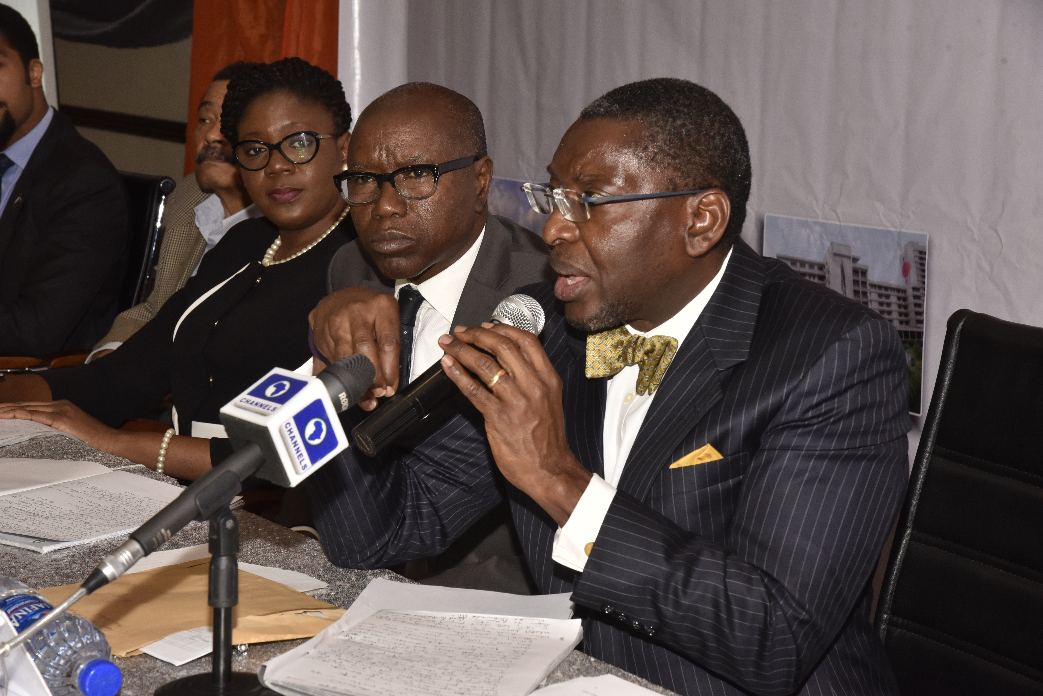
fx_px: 2261
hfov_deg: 26.0
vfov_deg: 17.5
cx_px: 522
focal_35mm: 78
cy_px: 348
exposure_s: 1/125
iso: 1600
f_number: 11
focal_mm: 78
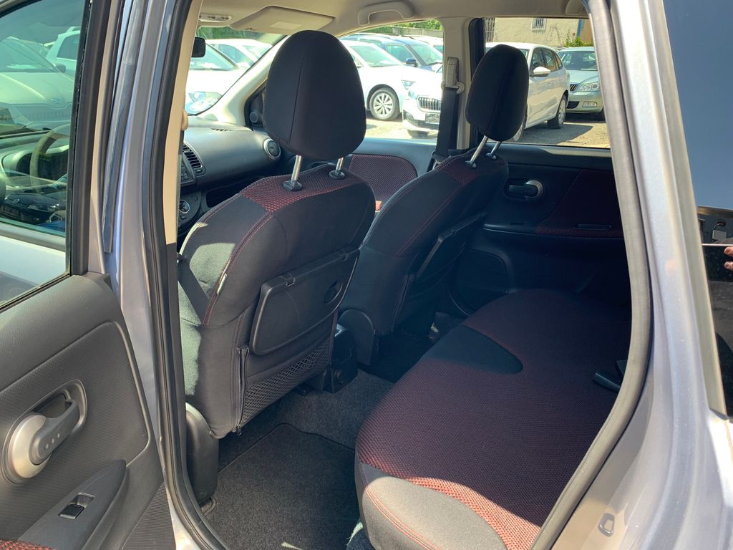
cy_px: 275
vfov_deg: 53.1
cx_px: 366
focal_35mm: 26
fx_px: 551
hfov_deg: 67.3
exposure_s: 1/121
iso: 40
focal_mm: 4.25
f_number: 1.8
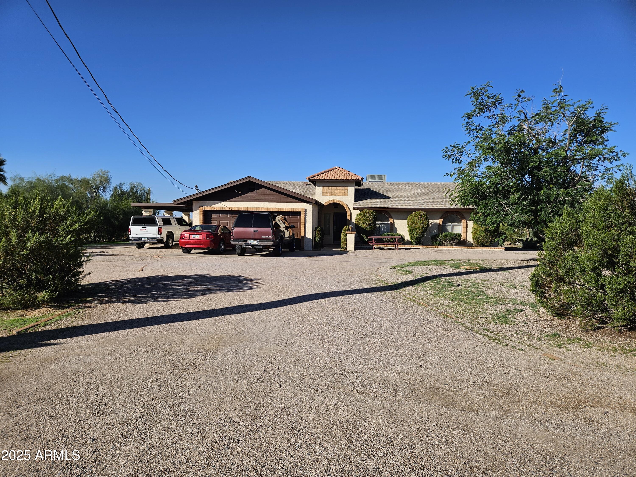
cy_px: 238
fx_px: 423
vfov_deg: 58.9
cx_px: 318
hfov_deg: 73.9
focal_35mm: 23
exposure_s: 1/2450
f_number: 1.8
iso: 25
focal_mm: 5.4
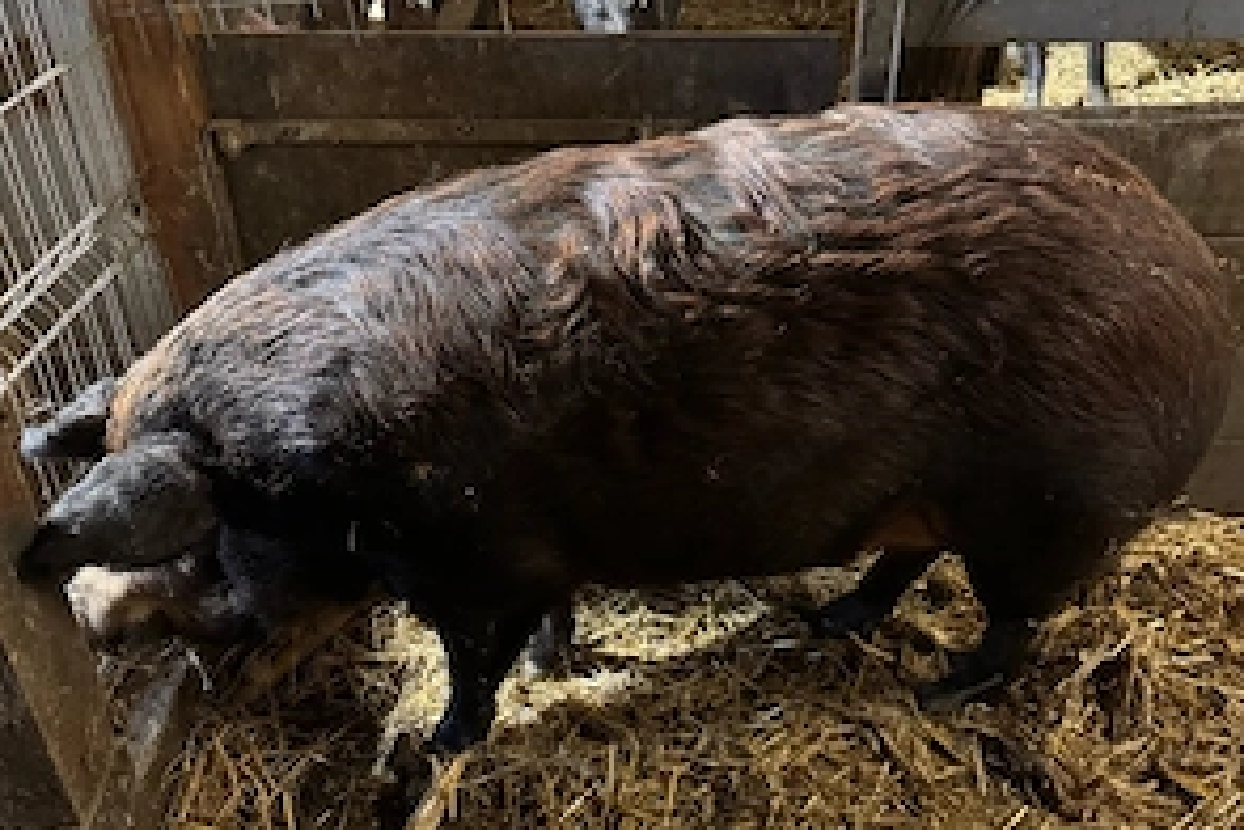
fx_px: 1175
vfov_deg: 38.9
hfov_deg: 55.8
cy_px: 449
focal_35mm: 34
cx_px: 630
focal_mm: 6.76
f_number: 1.78
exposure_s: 1/33
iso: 1000
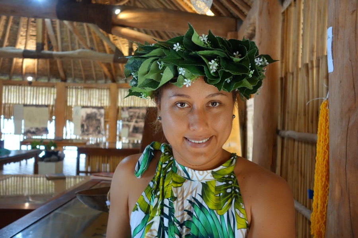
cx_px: 179
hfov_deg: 50.7
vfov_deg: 35.1
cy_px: 119
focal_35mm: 38
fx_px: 378
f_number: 2.8
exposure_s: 1/40
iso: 640
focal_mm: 14.23
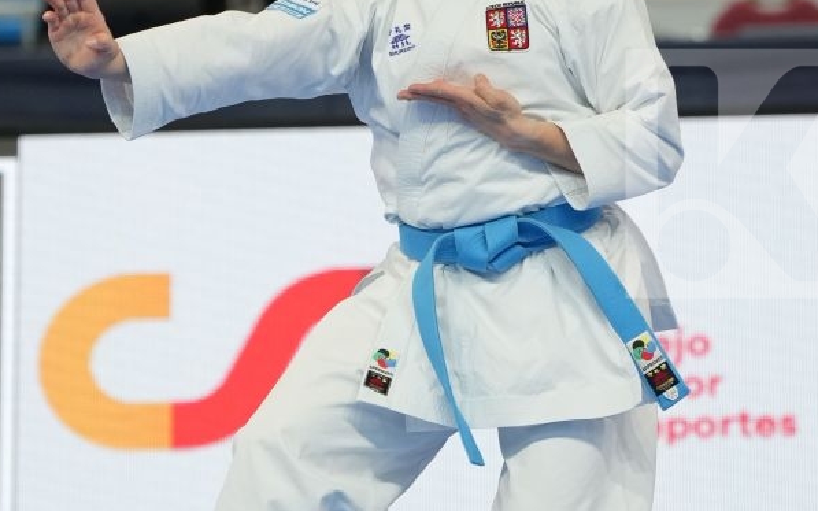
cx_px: 289
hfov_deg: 4.6
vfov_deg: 2.8
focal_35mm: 461
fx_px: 10276
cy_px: 174
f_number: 2.8
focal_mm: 150
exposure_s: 1/500
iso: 1000
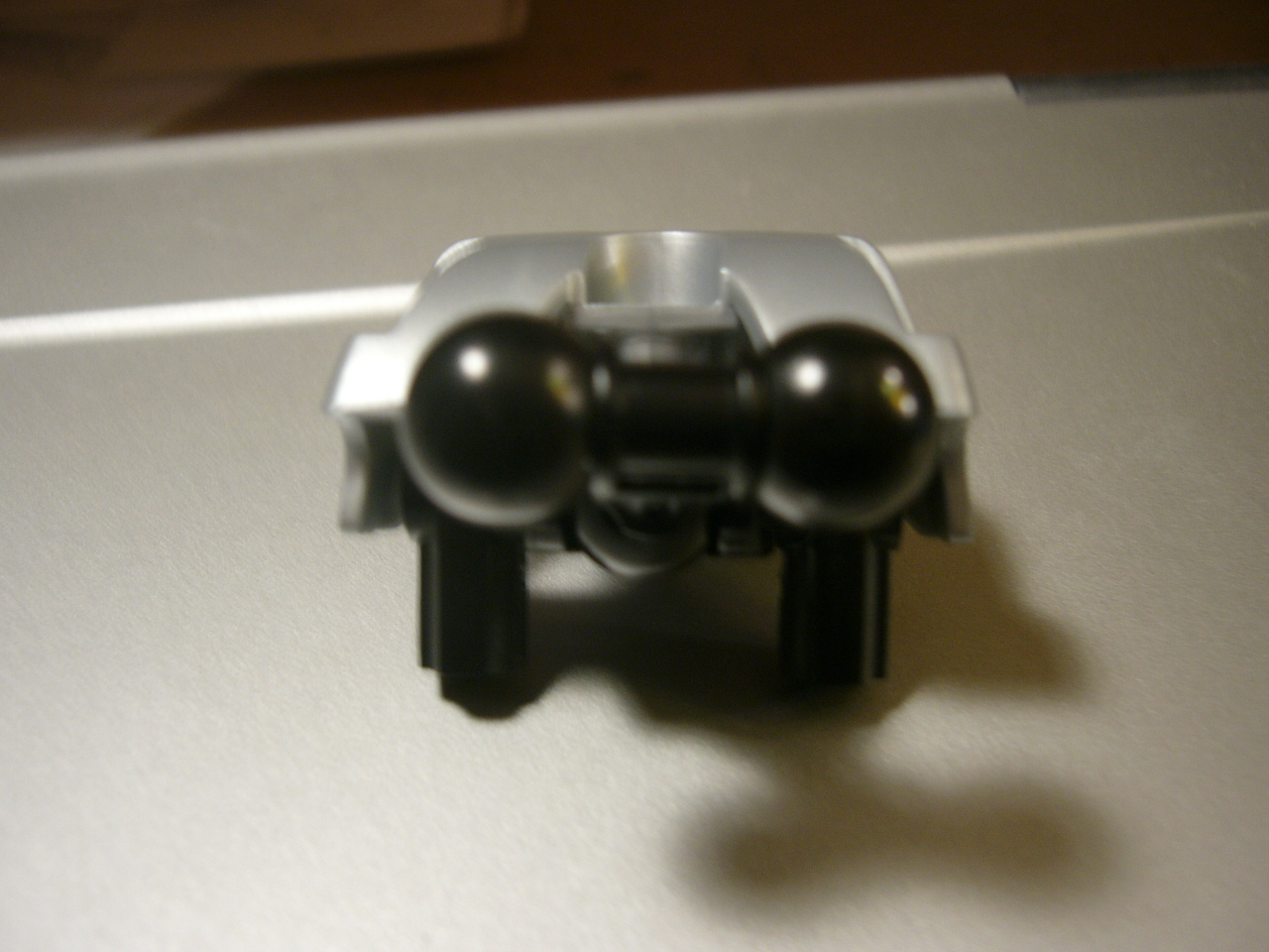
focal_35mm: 35
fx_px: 1283
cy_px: 476
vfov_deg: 40.7
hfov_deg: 52.6
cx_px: 634
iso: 50
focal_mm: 5.8
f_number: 2.8
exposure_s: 1/8
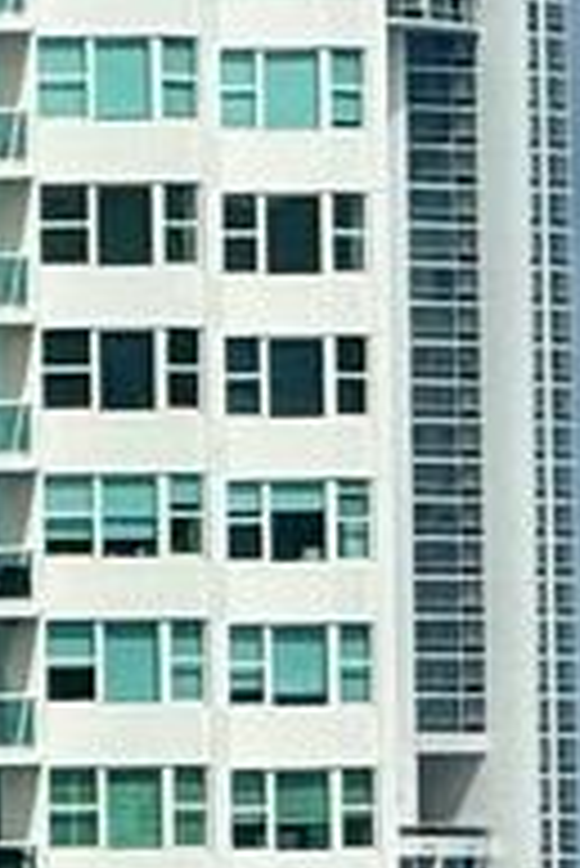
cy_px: 738
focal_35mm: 1035
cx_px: 1061
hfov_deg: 1.3
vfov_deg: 2.0
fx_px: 24966
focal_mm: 15.66
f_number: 2.8
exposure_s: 1/3344
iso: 50
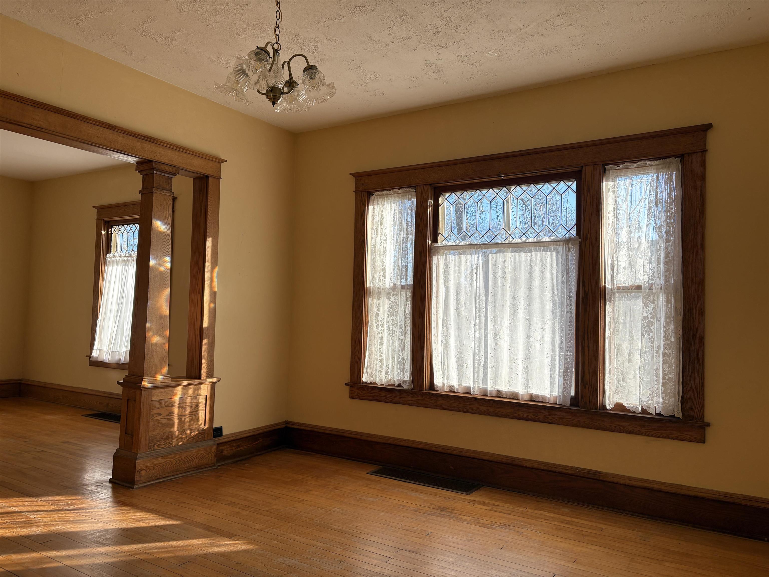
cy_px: 288
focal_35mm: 26
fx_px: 578
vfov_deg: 53.1
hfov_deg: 67.3
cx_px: 384
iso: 50
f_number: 1.6
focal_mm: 5.96
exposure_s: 1/453
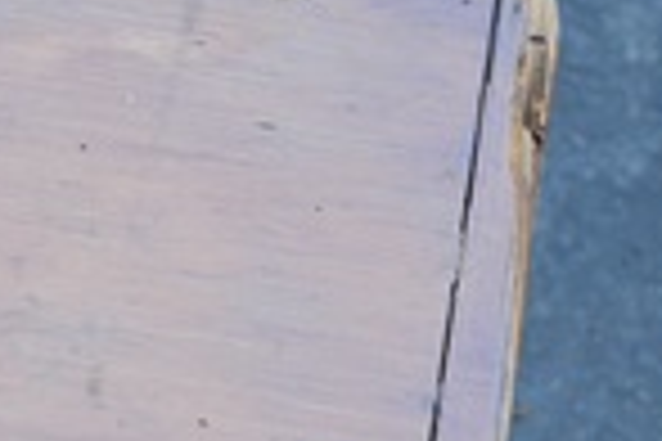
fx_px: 4284
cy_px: 666
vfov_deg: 5.8
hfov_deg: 8.7
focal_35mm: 233
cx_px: -225
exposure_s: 1/125
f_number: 5.6
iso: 280
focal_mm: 38
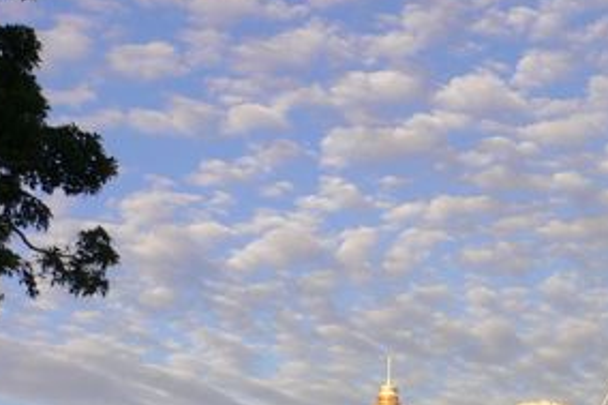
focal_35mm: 82
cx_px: 653
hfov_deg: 23.4
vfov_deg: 16.3
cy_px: 414
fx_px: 1384
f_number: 5.6
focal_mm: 5.8
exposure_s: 1/200
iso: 100
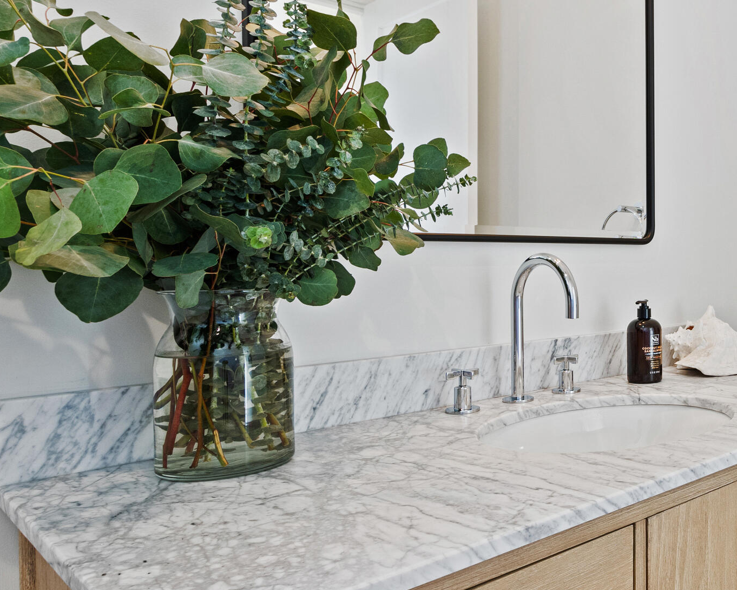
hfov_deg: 47.5
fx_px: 676
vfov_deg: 46.9
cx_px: 735
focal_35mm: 31
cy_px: 247
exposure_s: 1/3
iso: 100
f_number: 8
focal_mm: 10
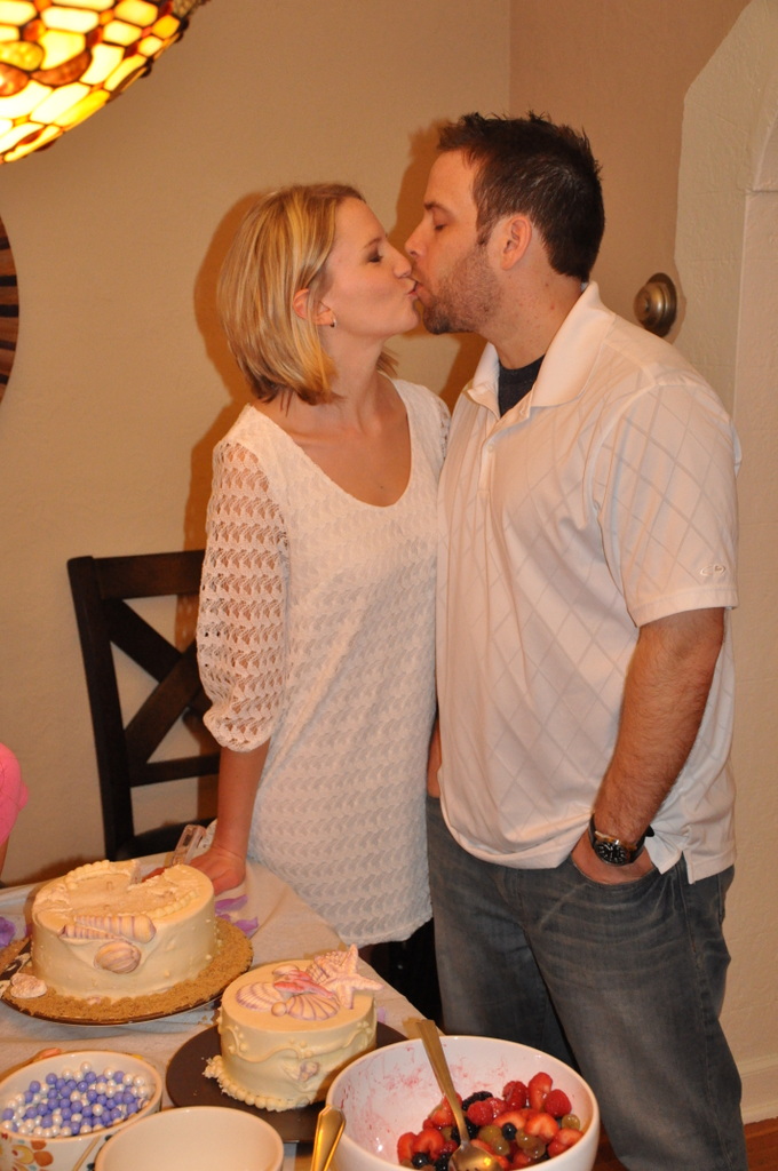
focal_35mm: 48
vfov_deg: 41.2
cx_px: 389
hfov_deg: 28.0
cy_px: 586
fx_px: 1560
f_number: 5
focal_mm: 32
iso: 2000
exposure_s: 1/60
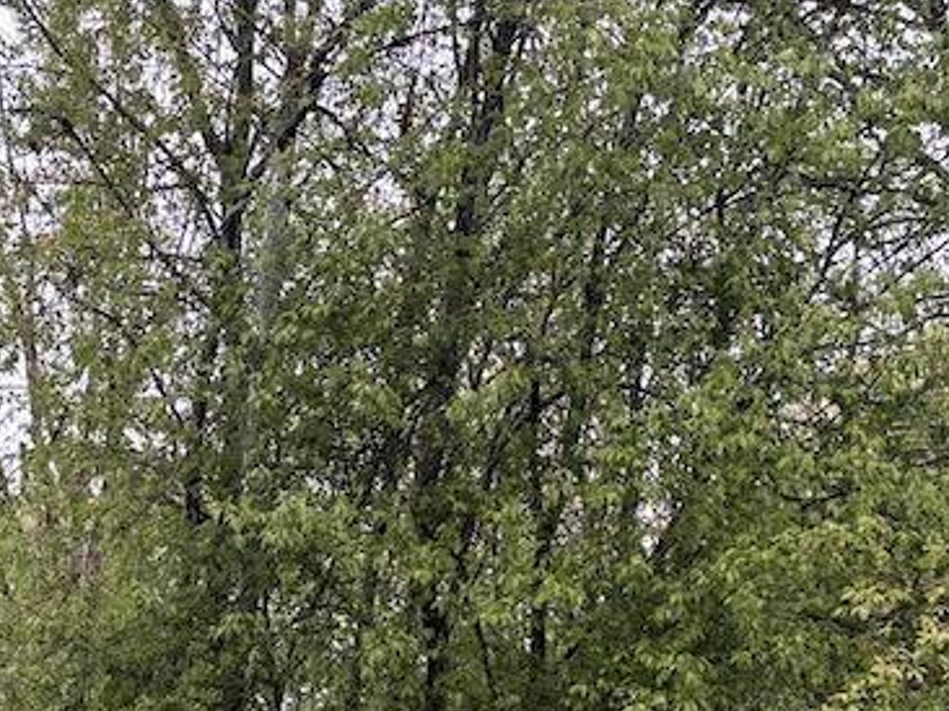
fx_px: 2493
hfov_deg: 21.3
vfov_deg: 14.7
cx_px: 182
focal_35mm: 91
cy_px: 1175
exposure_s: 1/121
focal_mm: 5.96
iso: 80
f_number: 1.6
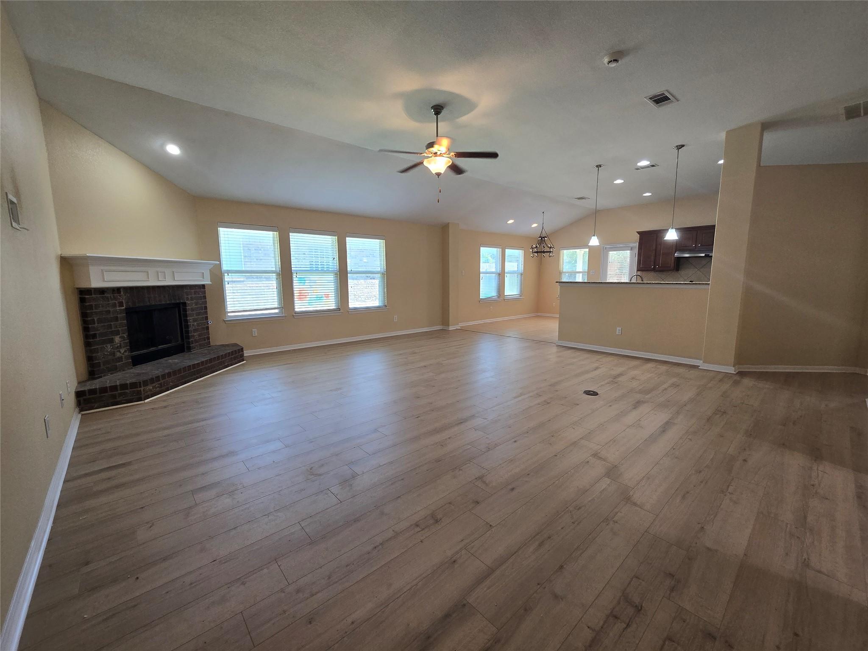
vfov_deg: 89.9
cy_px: 326
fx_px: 326
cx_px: 434
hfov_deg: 106.2
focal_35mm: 13
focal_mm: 2.2
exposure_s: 1/60
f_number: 2.2
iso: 125
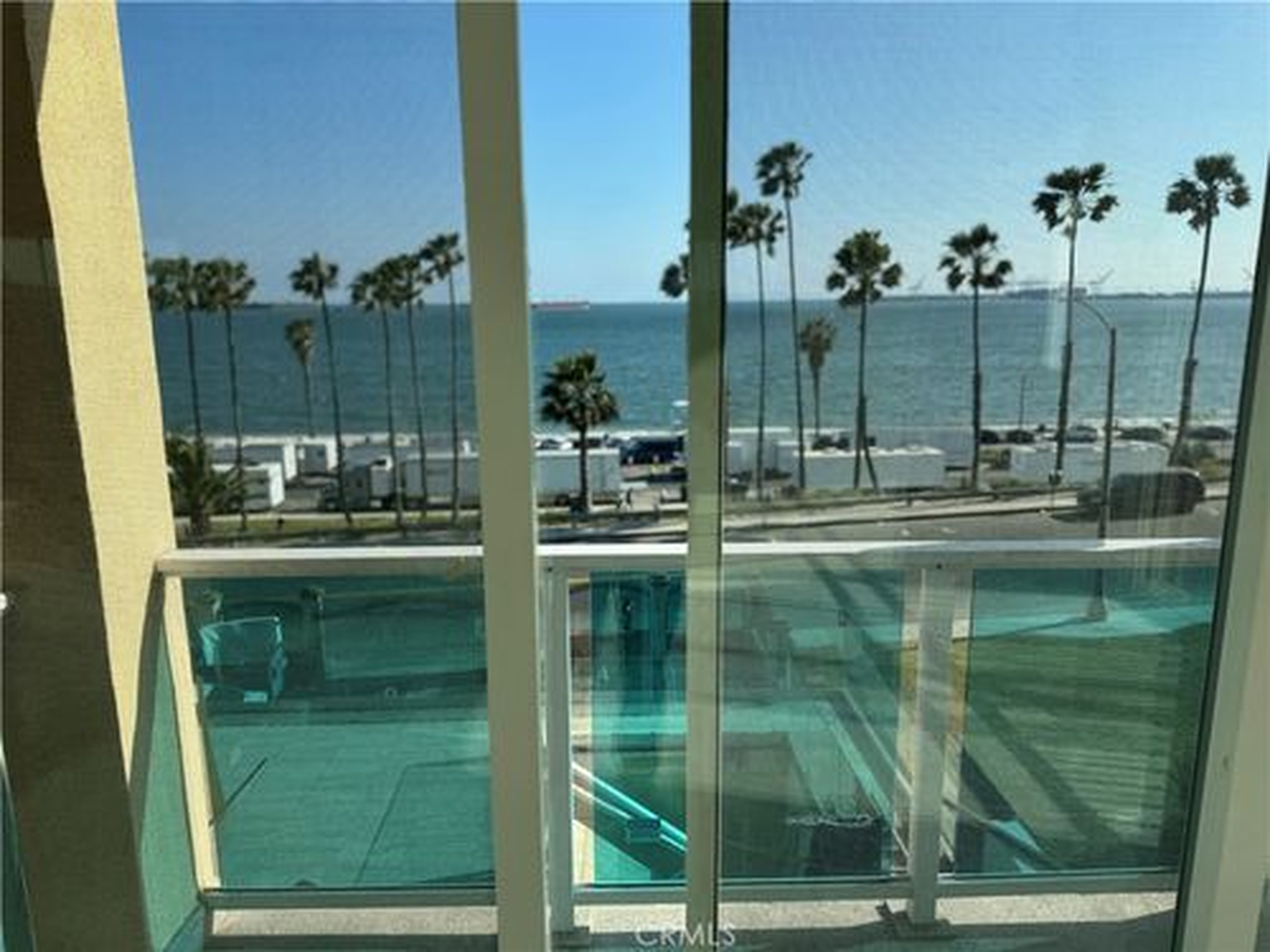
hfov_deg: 71.6
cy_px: 476
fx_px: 881
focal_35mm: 24
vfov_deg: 56.8
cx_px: 635
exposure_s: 1/3413
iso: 80
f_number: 1.78
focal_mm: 6.76
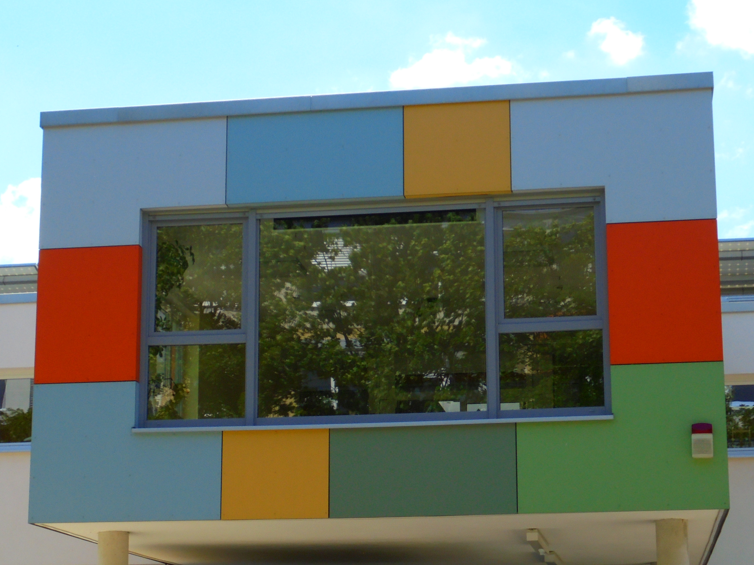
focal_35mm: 76
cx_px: 406
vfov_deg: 19.3
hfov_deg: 25.7
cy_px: 385
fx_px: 1655
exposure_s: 1/200
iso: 100
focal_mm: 8.9
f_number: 4.8
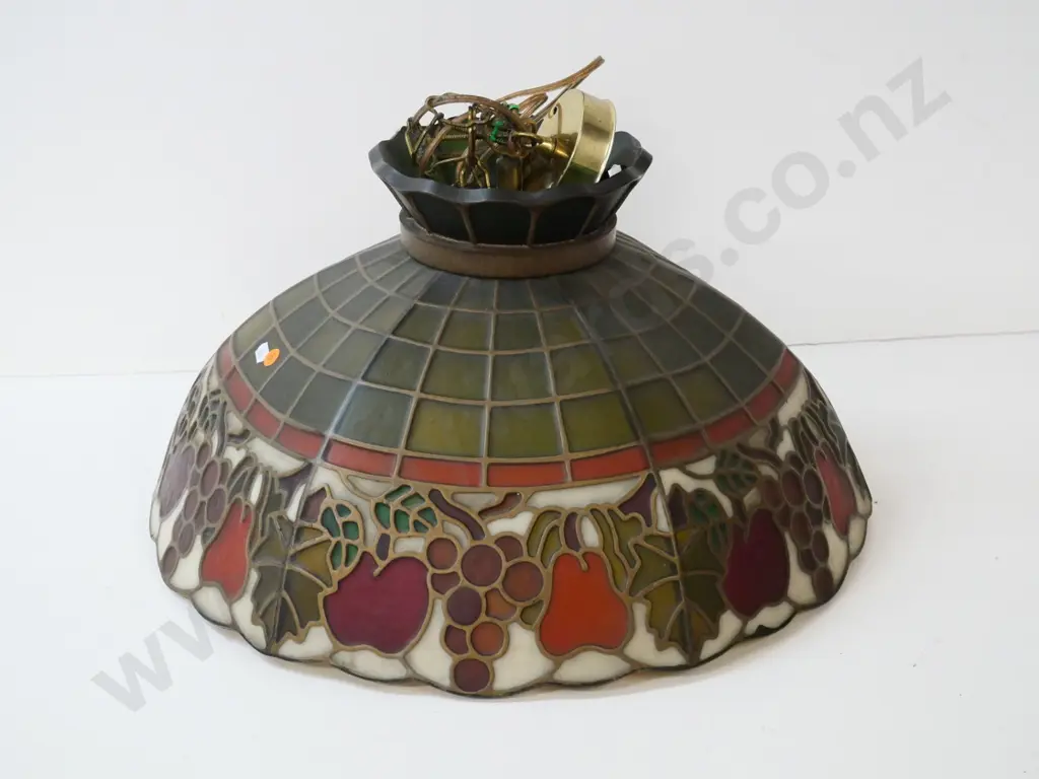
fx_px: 1501
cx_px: 520
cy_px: 390
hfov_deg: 38.2
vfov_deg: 29.1
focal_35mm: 50
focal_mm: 25
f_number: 5
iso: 3200
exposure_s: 1/100
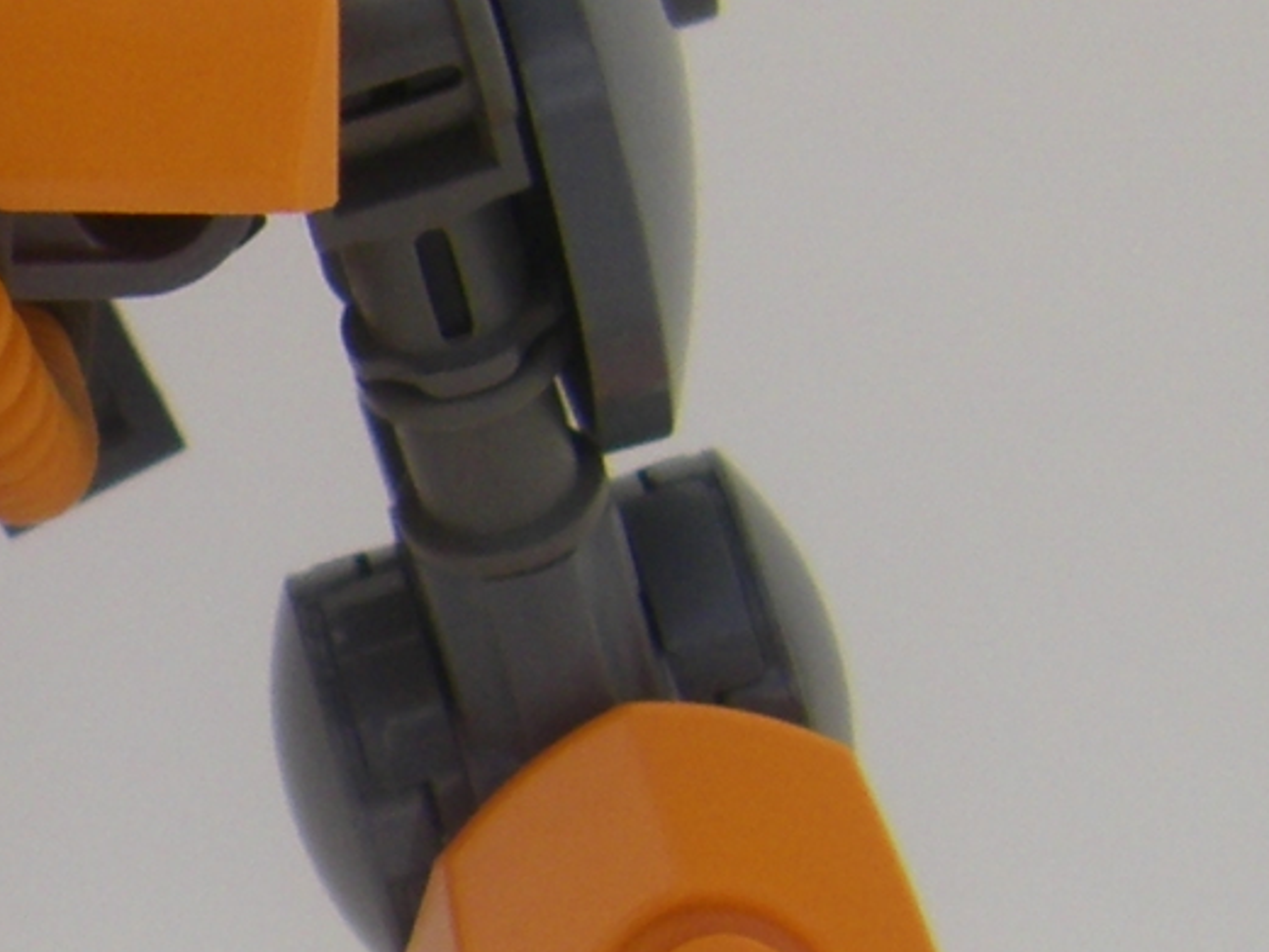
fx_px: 6930
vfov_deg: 7.8
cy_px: 789
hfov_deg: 10.1
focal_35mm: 189
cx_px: -619
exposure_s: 1/125
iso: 64
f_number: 7
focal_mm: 6.3
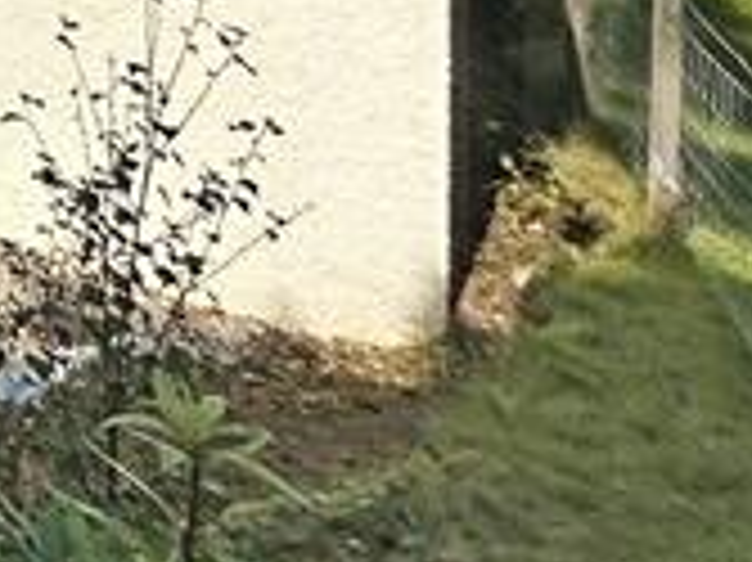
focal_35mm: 84
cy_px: -958
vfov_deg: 12.1
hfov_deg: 14.5
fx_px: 1824
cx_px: -1085
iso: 50
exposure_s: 1/3401
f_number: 2.2
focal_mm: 2.22
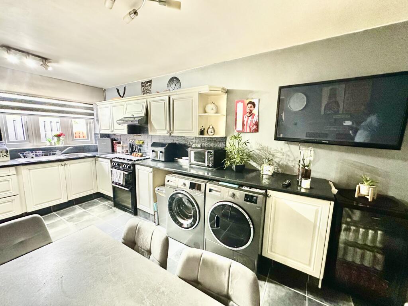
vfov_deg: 85.7
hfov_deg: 102.1
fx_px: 165
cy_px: 153
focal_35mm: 14
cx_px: 204
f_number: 2.2
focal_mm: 2.22
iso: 800
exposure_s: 1/50
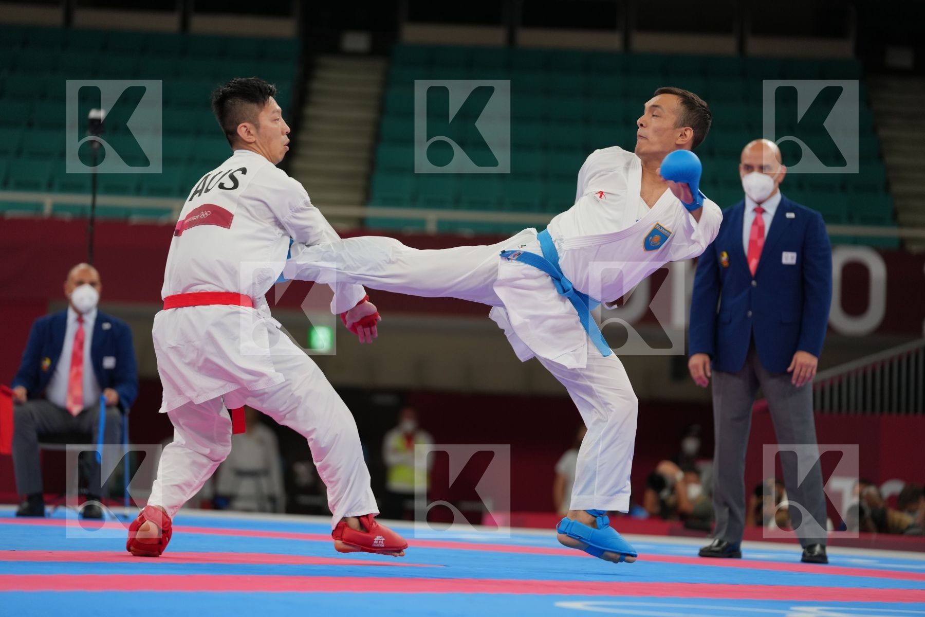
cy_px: 308
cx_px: 462
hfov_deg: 13.9
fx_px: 3802
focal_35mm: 148
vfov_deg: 9.3
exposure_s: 1/1000
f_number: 2.8
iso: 500
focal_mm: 148
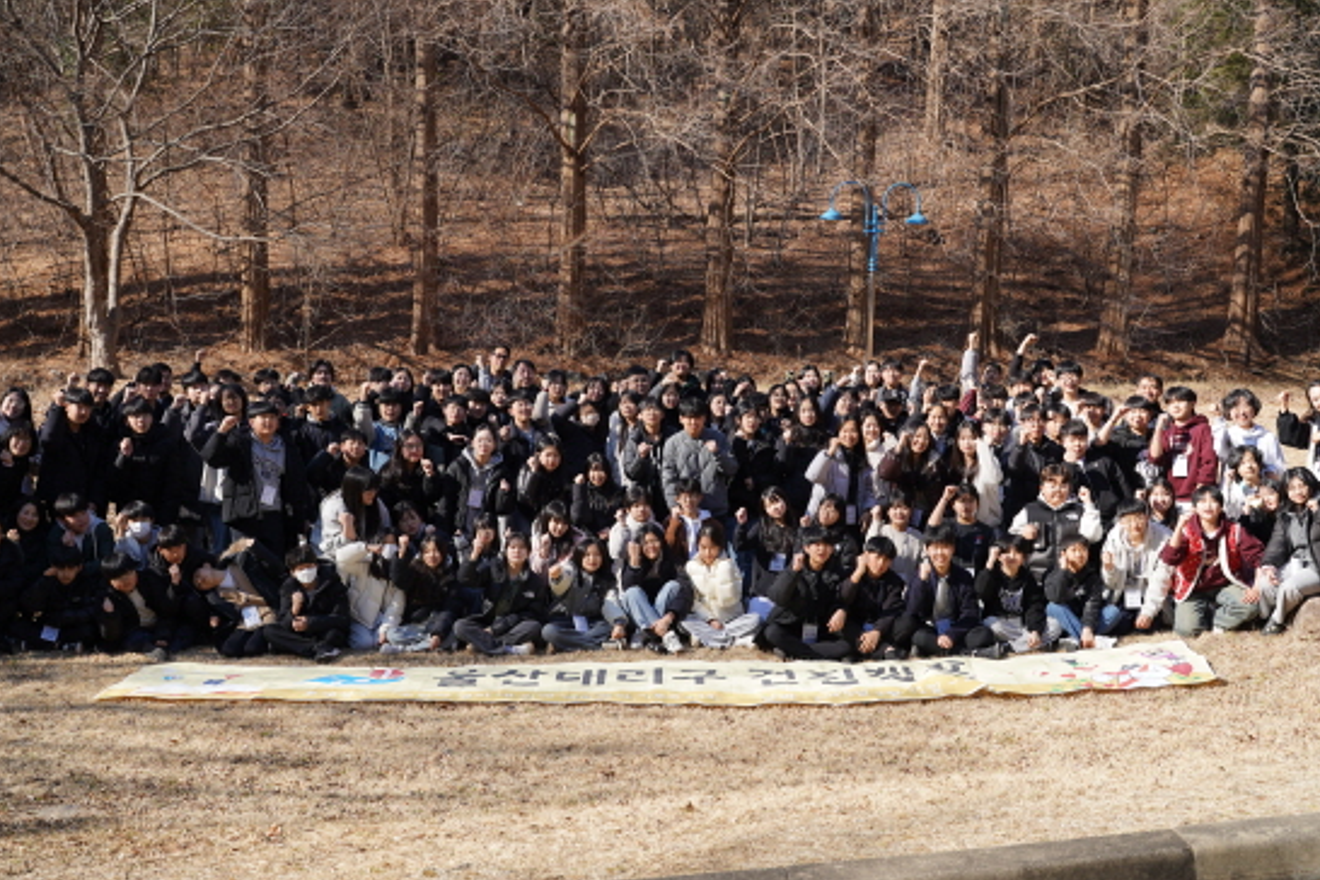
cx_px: 679
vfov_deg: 32.6
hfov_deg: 47.4
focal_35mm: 41
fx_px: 1503
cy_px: 427
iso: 100
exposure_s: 1/320
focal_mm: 32
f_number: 5.6
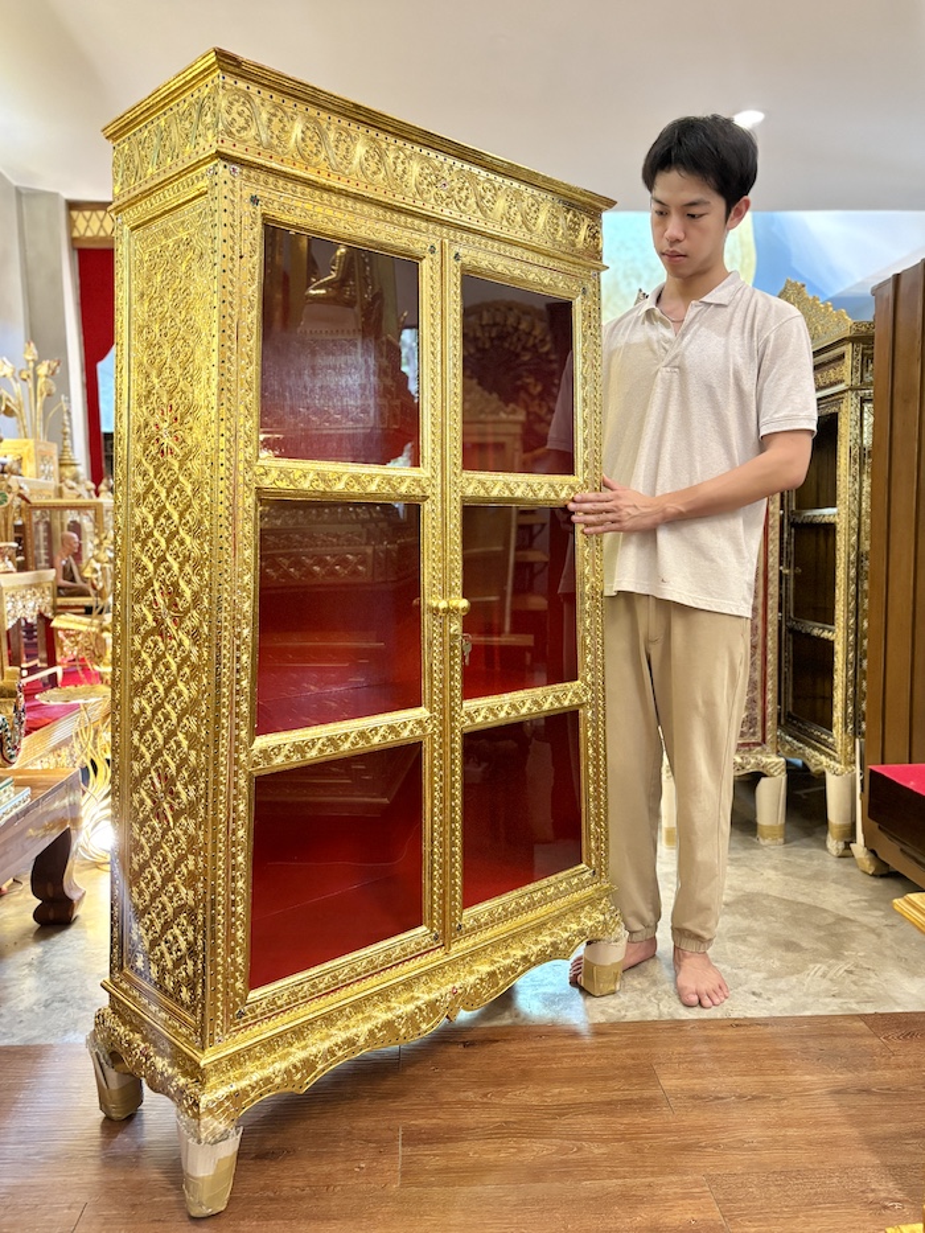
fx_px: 926
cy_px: 616
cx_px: 462
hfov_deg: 53.1
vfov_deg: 67.3
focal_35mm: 26
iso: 500
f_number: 1.6
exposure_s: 1/50
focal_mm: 5.96
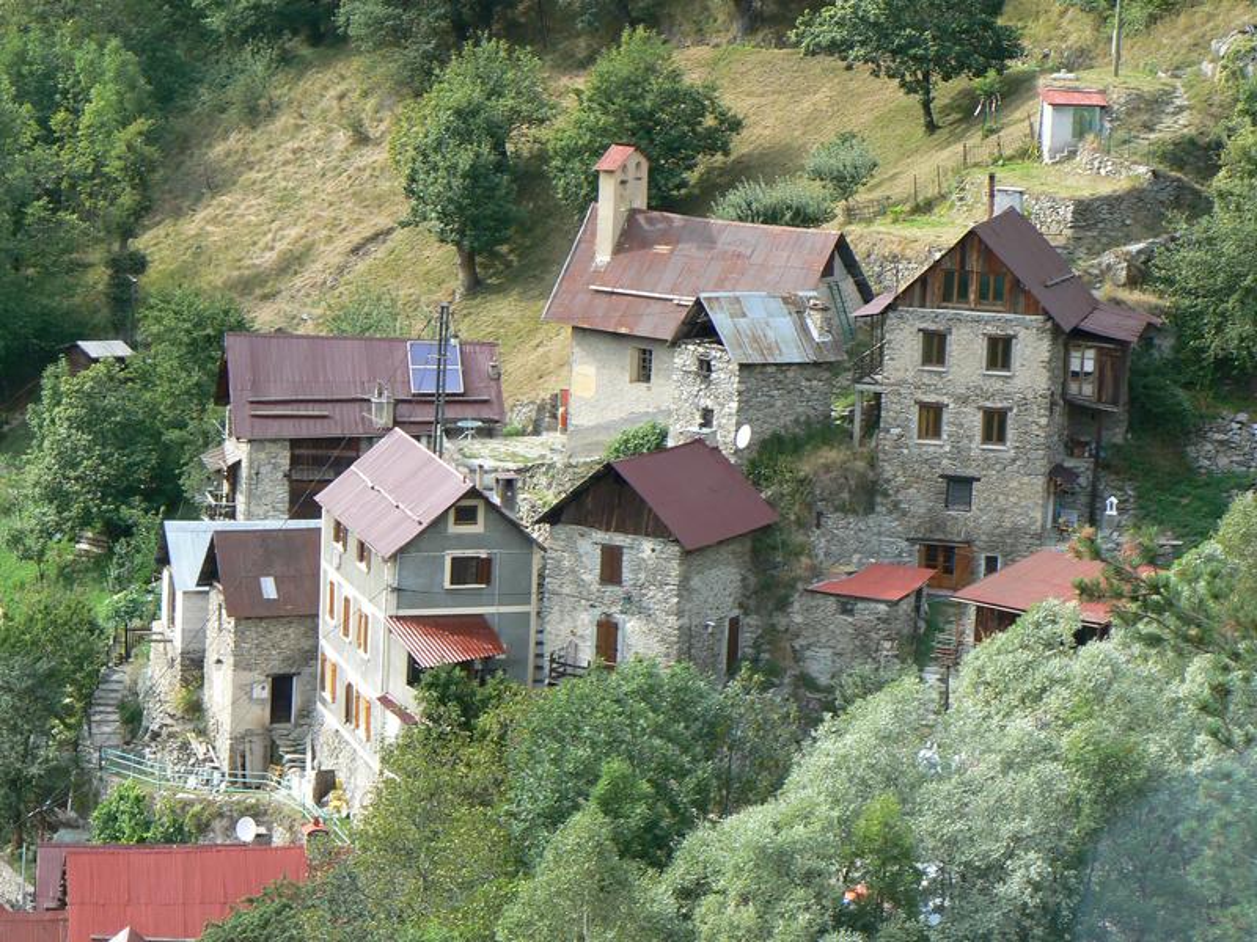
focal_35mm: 132
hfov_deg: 14.9
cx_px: 628
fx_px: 4793
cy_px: 471
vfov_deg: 11.2
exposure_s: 1/100
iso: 80
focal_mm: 22.1
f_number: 5.6
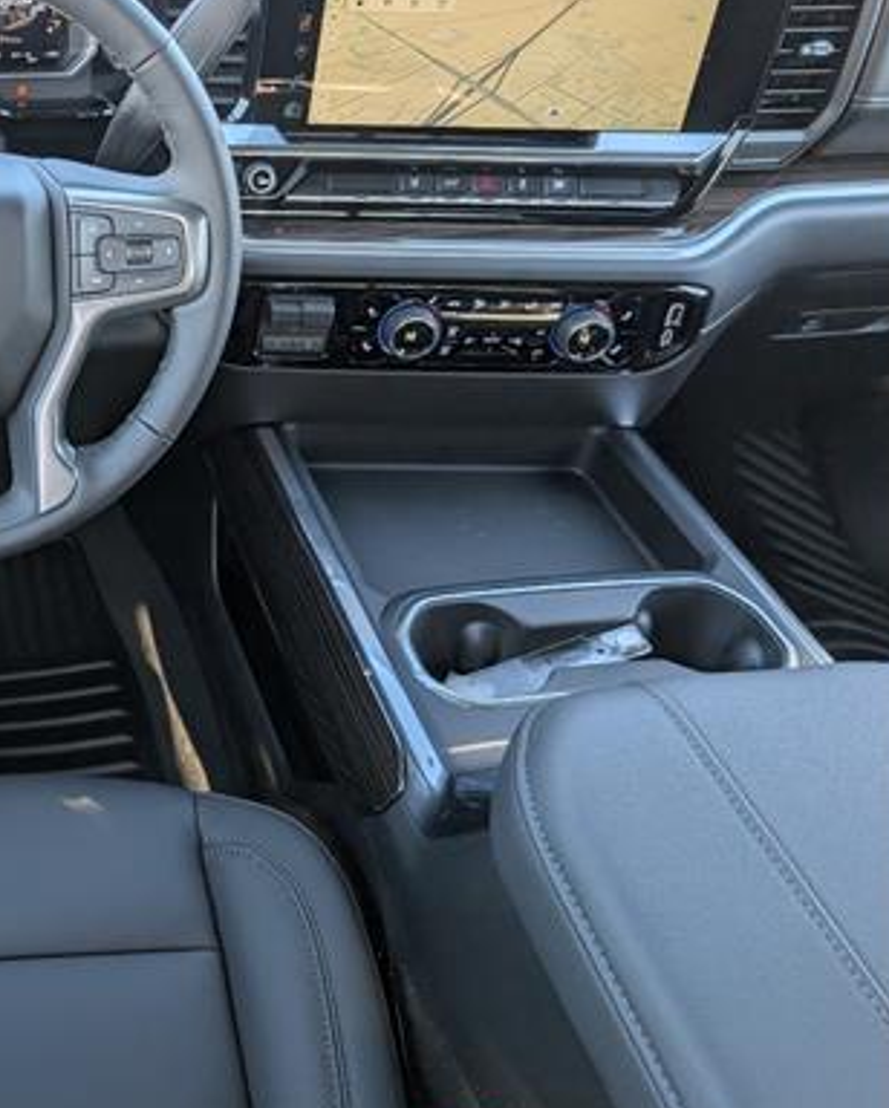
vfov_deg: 46.7
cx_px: -6
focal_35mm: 39
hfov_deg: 34.7
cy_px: 491
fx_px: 1281
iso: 20
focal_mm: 6.9
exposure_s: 1/333
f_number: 1.68
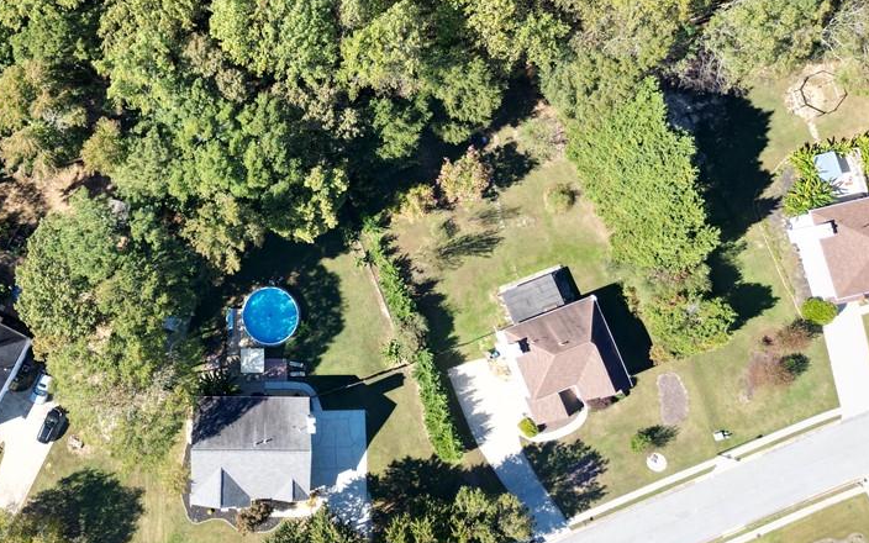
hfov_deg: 51.3
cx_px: 260
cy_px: 217
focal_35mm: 37
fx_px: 876
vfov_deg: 34.3
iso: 120
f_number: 1.7
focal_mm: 6.72
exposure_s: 1/1000
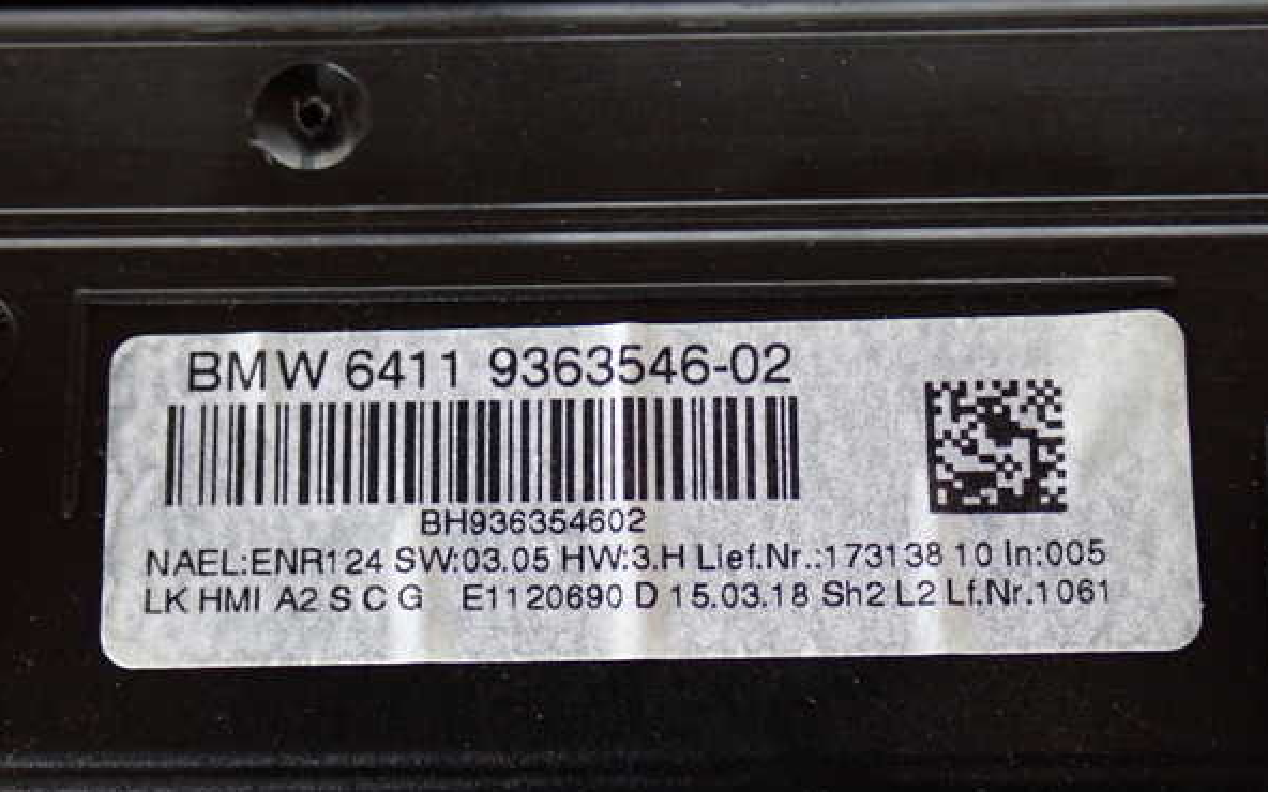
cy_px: 428
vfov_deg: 22.4
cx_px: 638
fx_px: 2004
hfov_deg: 35.1
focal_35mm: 58
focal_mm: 9.65
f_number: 3.3
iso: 800
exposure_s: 1/40
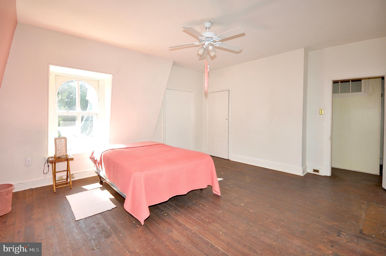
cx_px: 193
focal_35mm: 15
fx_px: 161
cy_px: 128
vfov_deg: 77.1
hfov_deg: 100.5
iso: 320
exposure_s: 1/100
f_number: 5
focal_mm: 10
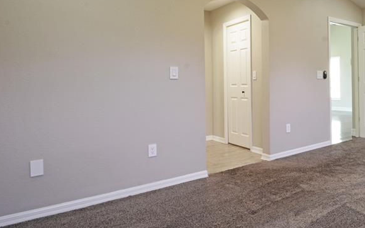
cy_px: 85
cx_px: 316
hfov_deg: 60.0
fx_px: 268
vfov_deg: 45.6
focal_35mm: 27
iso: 160
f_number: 16
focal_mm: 10
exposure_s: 1.3
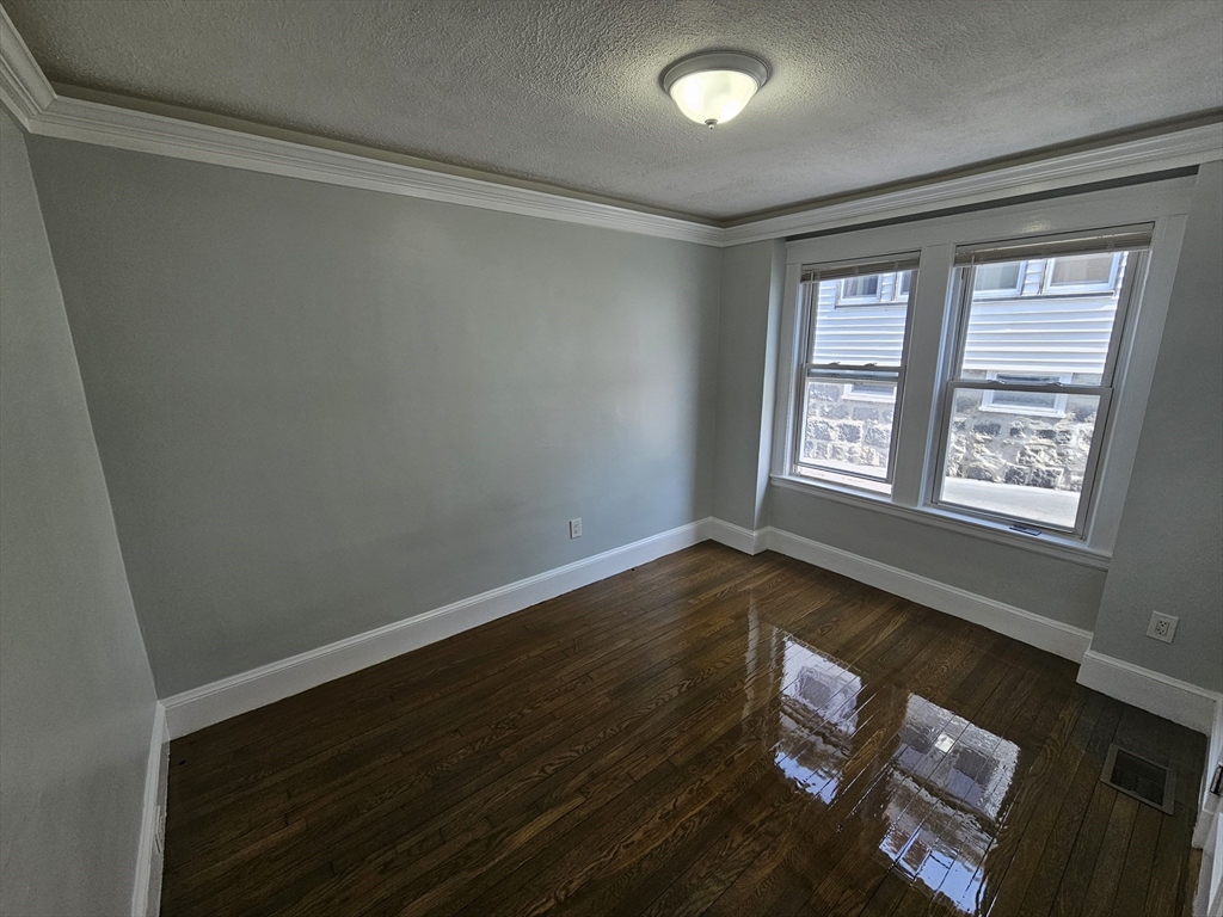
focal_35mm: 13
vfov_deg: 89.9
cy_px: 458
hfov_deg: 106.2
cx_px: 612
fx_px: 459
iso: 64
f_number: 2.2
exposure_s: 1/120
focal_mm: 2.2
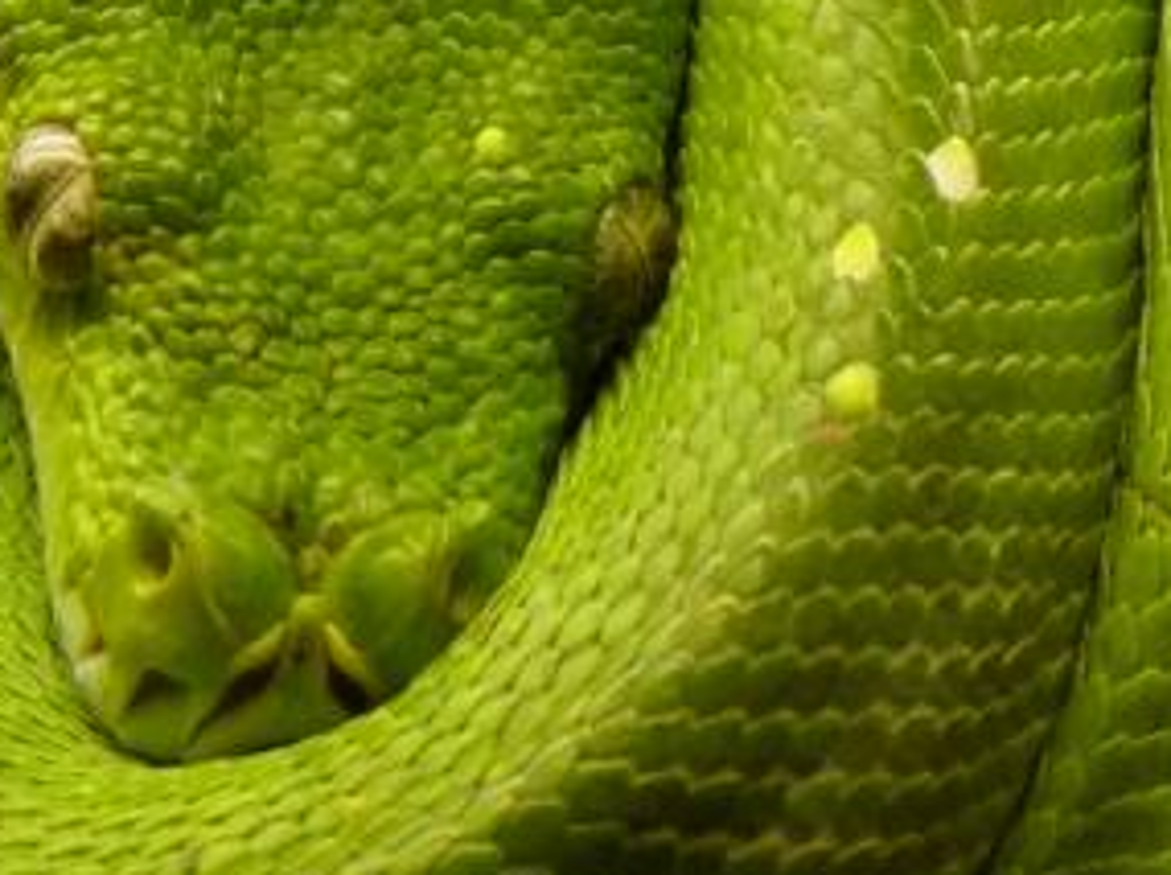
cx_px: 234
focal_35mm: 1945
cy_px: 99
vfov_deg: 0.8
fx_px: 65713
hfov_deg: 1.0
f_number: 4.4
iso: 320
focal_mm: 86.4
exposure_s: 1/125
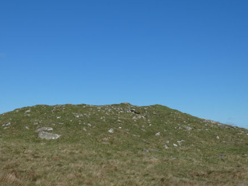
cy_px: 93
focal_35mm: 56
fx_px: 401
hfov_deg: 34.3
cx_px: 103
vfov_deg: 26.1
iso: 80
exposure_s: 1/1000
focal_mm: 7.3
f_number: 4.5
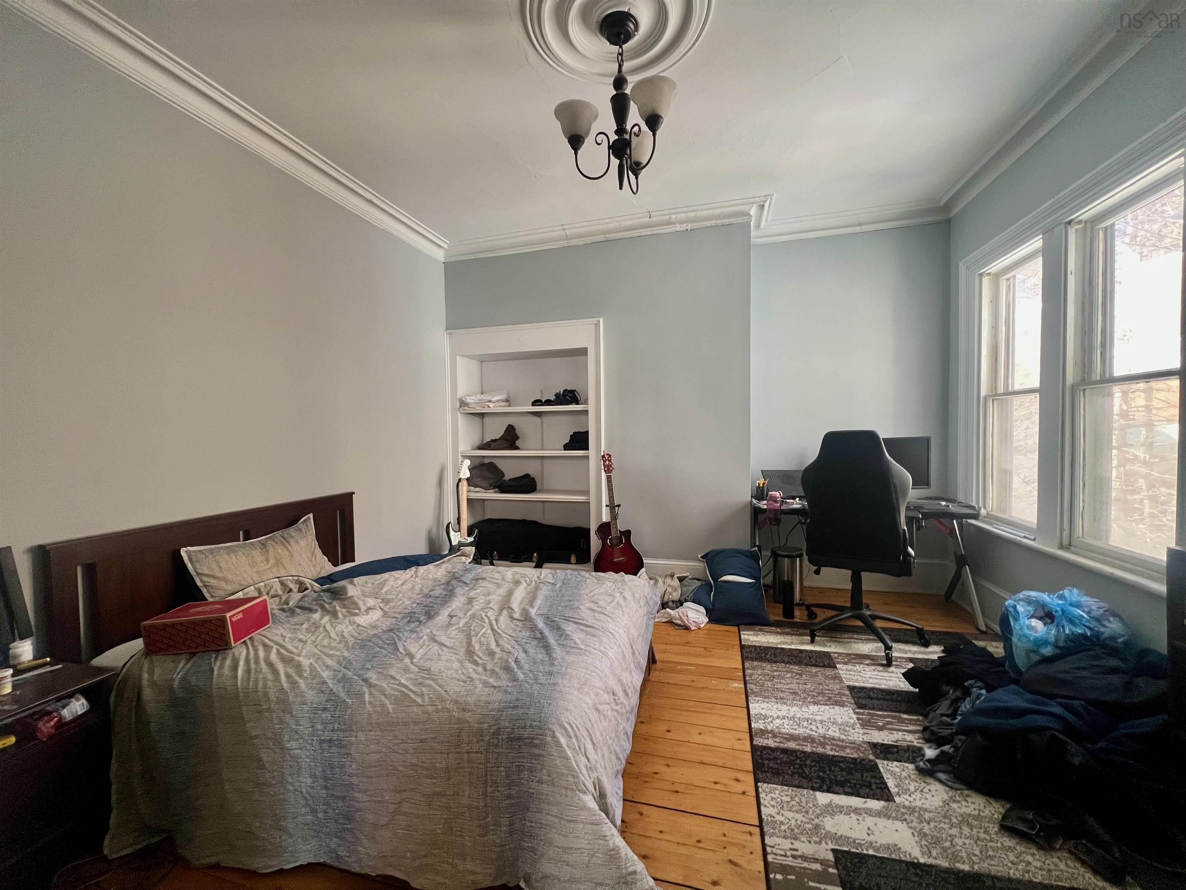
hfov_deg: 106.2
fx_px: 445
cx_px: 593
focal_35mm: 13
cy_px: 445
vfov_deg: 89.9
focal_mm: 1.57
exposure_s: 1/73
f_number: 1.8
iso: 250
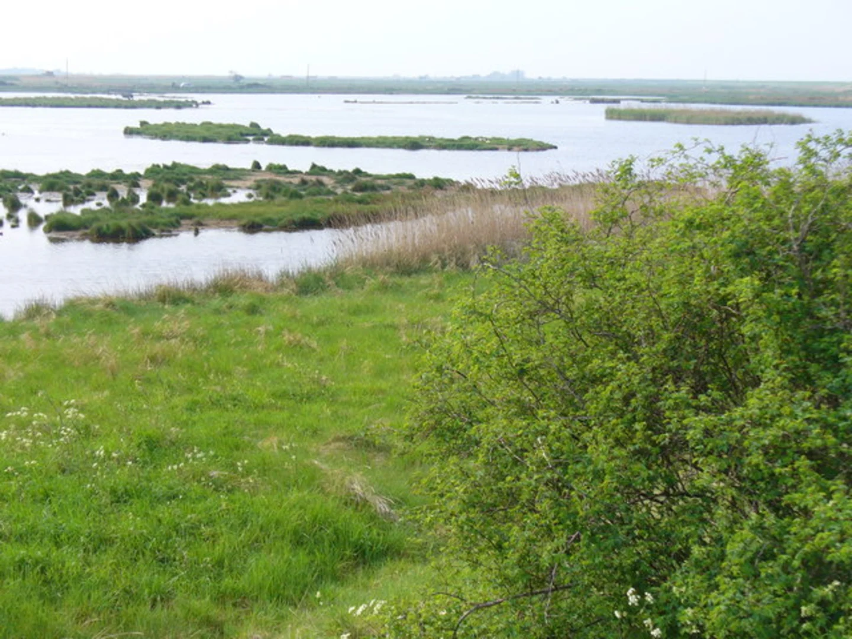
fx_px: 1698
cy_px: 320
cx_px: 426
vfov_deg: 21.3
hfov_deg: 28.2
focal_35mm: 69
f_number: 3.2
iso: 80
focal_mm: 11.4
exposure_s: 1/500
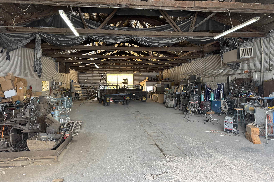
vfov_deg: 51.3
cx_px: 137
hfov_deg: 71.5
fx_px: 190
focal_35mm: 25
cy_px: 86
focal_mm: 6.76
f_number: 1.78
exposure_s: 1/60
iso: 125
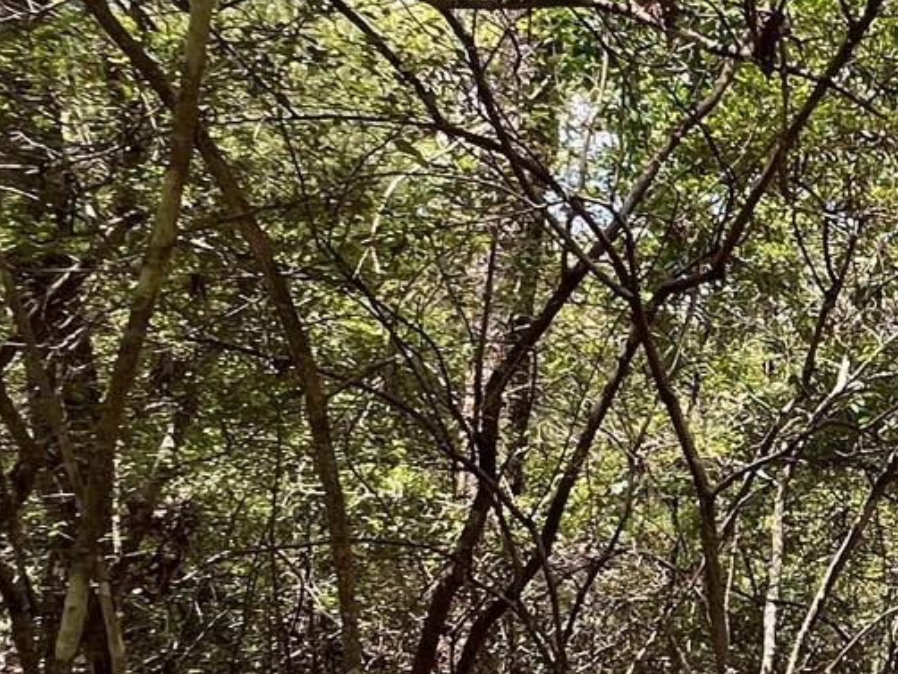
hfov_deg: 27.0
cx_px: 1306
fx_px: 1376
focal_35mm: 53
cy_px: 461
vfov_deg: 27.3
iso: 32
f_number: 1.8
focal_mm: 1.57
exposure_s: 1/216
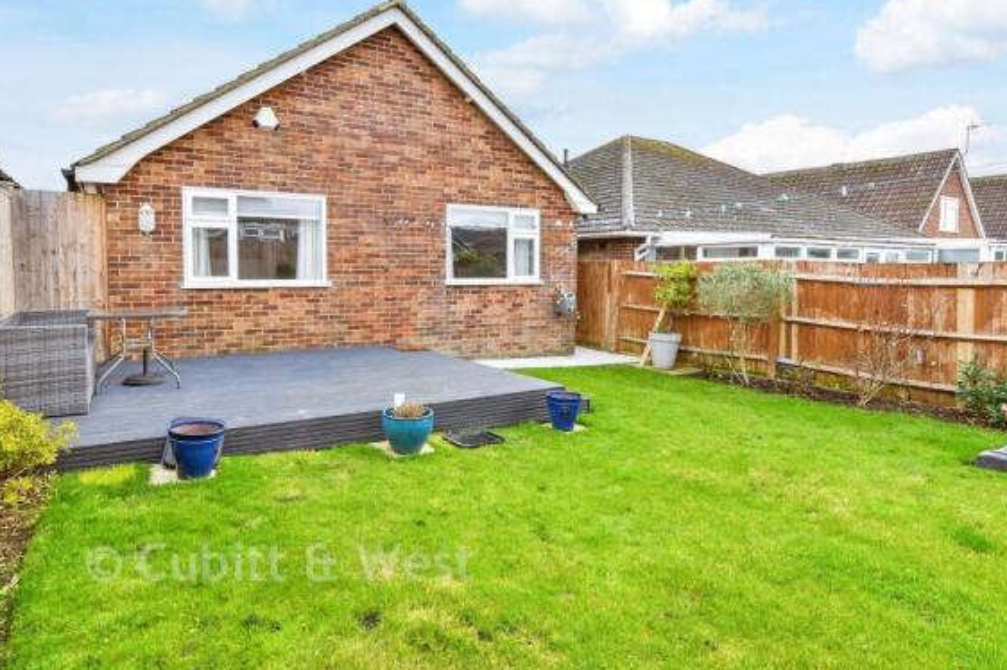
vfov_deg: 59.3
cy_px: 295
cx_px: 467
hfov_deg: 81.1
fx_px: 587
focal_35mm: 21
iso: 200
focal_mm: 12
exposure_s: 1/125
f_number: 8
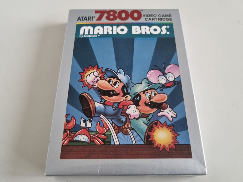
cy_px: 91
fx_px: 183
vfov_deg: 53.1
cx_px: 122
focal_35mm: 26
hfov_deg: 67.3
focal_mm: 5.4
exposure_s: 1/50
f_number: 1.8
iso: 400
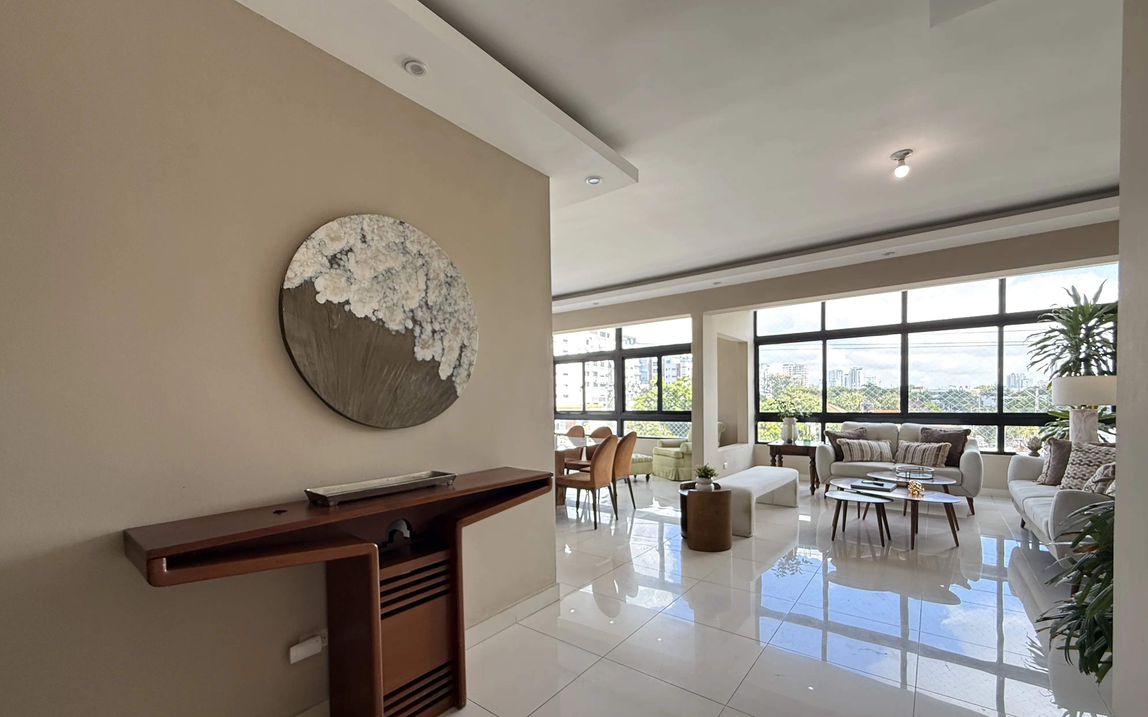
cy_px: 410
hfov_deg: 101.5
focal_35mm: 15
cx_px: 572
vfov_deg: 74.4
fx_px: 469
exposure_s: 1/99
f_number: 2.2
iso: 160
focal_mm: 2.22
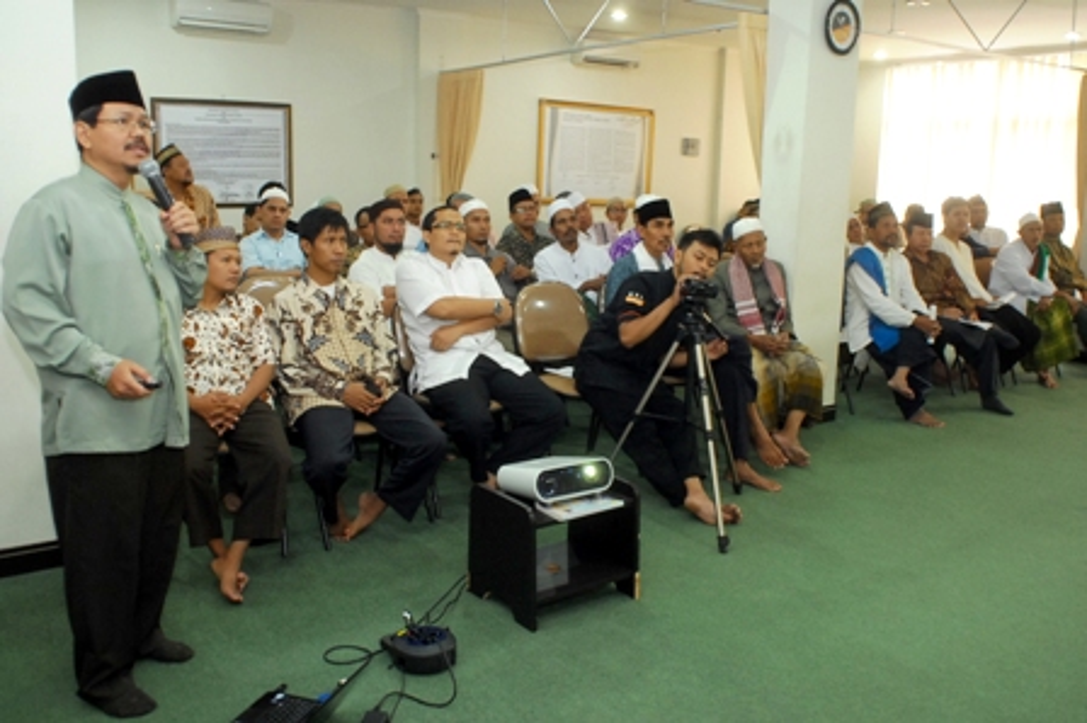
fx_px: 905
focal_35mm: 30
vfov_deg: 43.5
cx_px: 544
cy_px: 362
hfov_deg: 62.0
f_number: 4
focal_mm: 20
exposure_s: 1/30
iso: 400
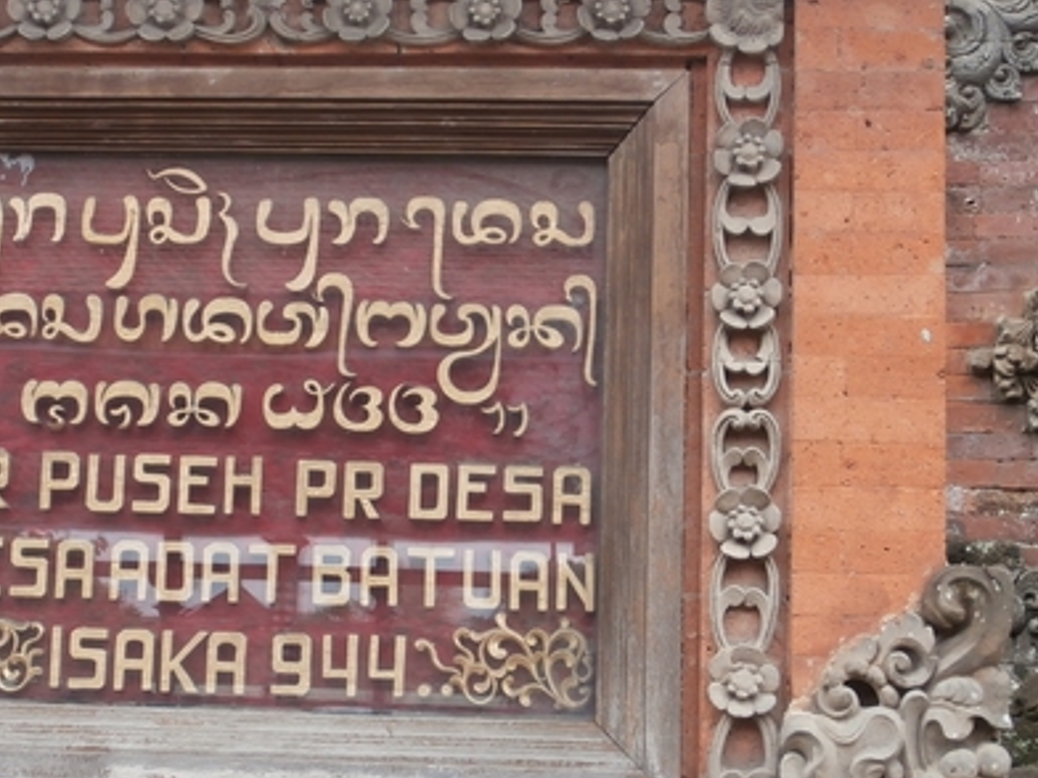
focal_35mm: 72
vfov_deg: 20.4
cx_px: 360
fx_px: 2159
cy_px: 352
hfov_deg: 26.9
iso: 100
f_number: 4.2
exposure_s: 1/125
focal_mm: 8.29
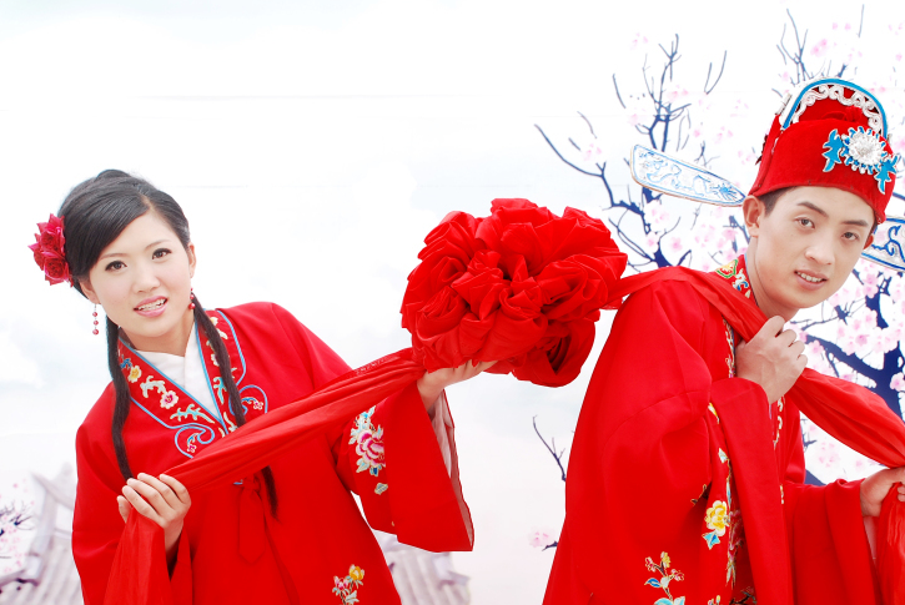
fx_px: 1653
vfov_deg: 20.7
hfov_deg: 30.6
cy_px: 391
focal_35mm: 66
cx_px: 502
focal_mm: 31
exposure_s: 1/100
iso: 100
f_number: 5.6
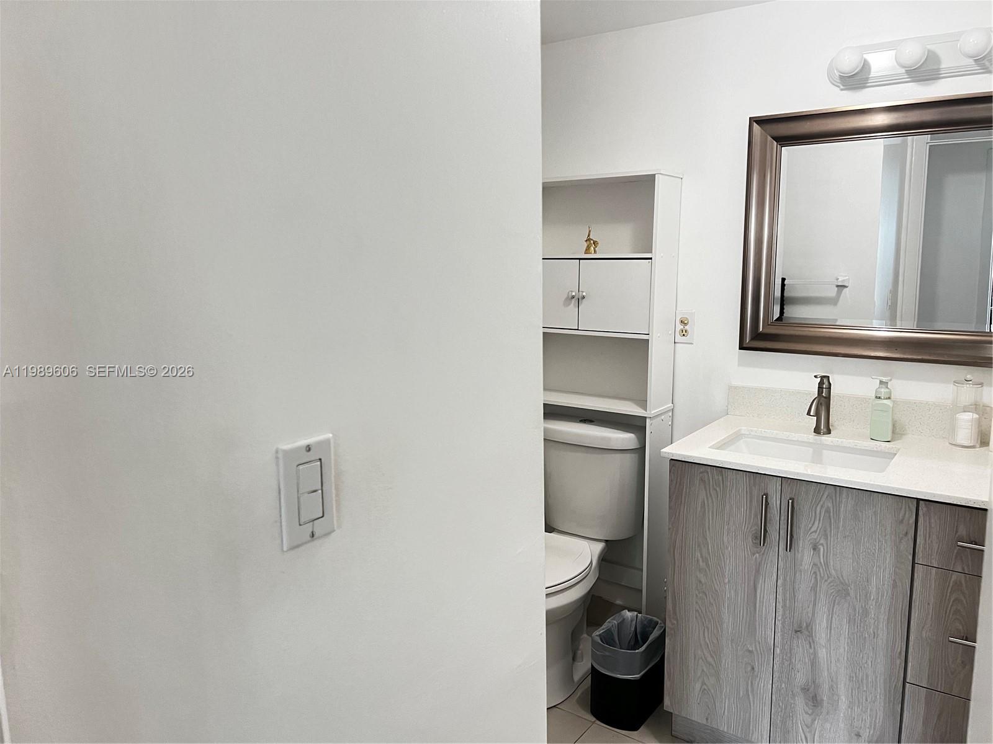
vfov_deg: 53.1
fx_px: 746
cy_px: 372
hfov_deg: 67.3
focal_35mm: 26
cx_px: 496
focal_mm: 5.7
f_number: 1.5
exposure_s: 1/60
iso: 400
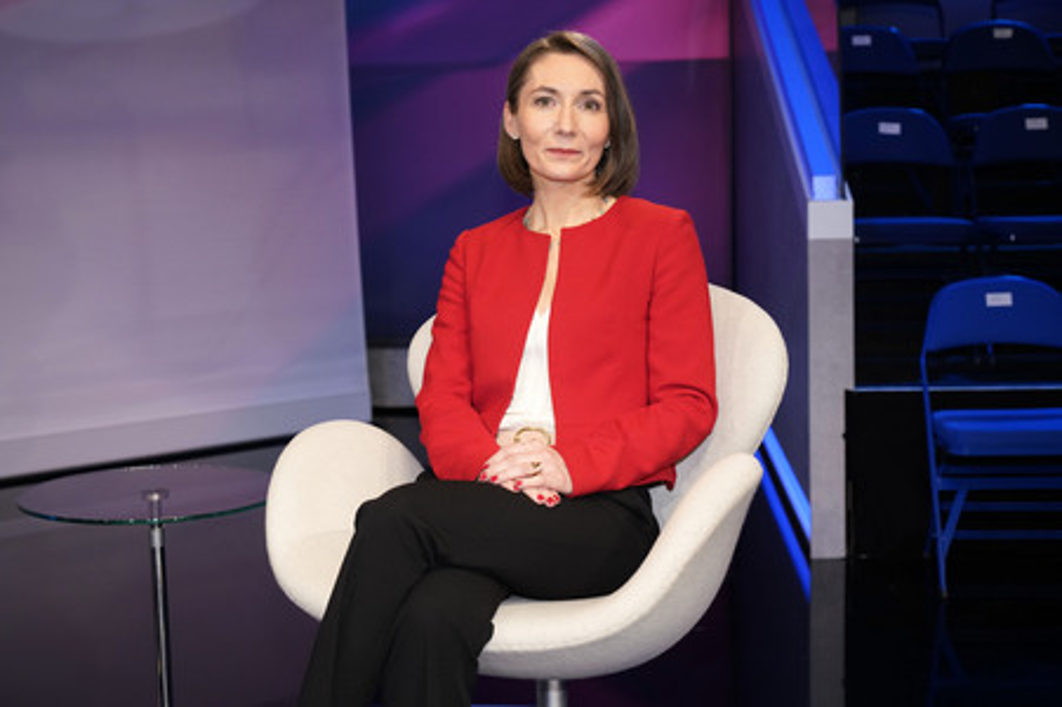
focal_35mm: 53
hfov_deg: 37.5
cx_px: 531
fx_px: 1562
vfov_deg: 25.5
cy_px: 354
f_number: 5
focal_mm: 53
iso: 2000
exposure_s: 1/125
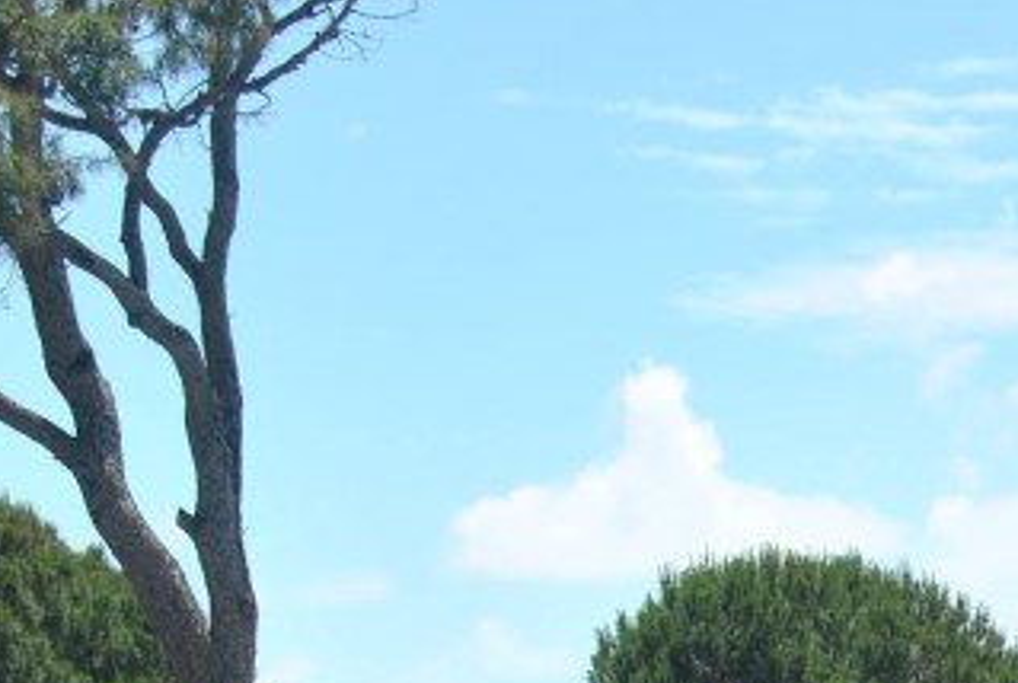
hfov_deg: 10.4
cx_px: 1144
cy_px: 1139
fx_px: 5496
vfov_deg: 7.0
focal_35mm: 194
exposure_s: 1/250
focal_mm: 36
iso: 100
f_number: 8
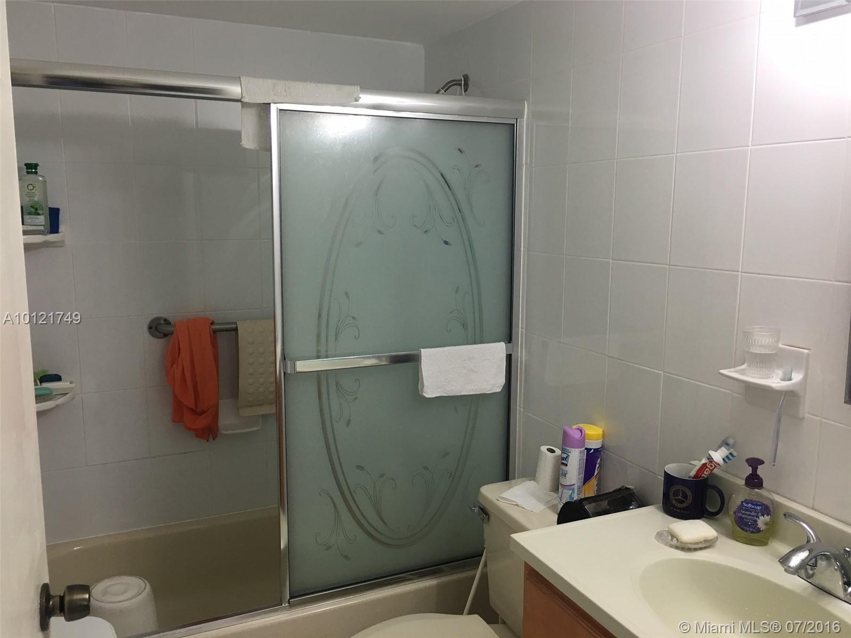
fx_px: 713
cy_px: 319
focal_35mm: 29
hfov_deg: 61.7
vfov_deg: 48.2
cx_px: 426
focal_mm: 4.15
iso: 25
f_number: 2.2
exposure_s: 1/15
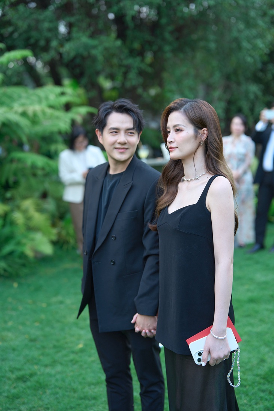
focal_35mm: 50
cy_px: 206
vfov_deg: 39.6
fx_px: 571
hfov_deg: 27.0
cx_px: 137
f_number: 1.8
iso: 250
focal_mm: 50
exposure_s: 1/640
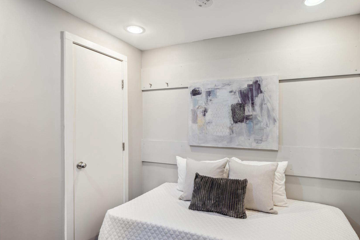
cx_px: 199
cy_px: 138
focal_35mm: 20
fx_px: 200
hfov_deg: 83.7
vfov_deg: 61.6
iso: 200
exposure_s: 1/8
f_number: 8
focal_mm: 16
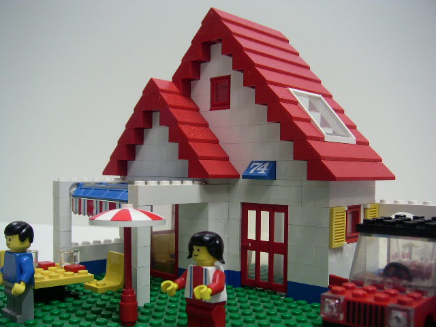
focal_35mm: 38
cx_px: 218
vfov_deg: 37.7
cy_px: 164
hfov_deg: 49.0
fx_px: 479
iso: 100
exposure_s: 1/10
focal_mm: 6
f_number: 2.8
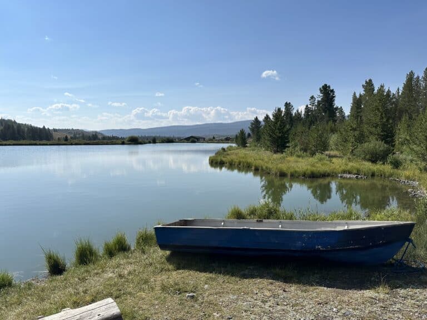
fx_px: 296
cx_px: 214
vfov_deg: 56.8
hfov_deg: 71.6
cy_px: 160
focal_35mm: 24
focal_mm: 6.86
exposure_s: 1/10753
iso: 80
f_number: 1.78
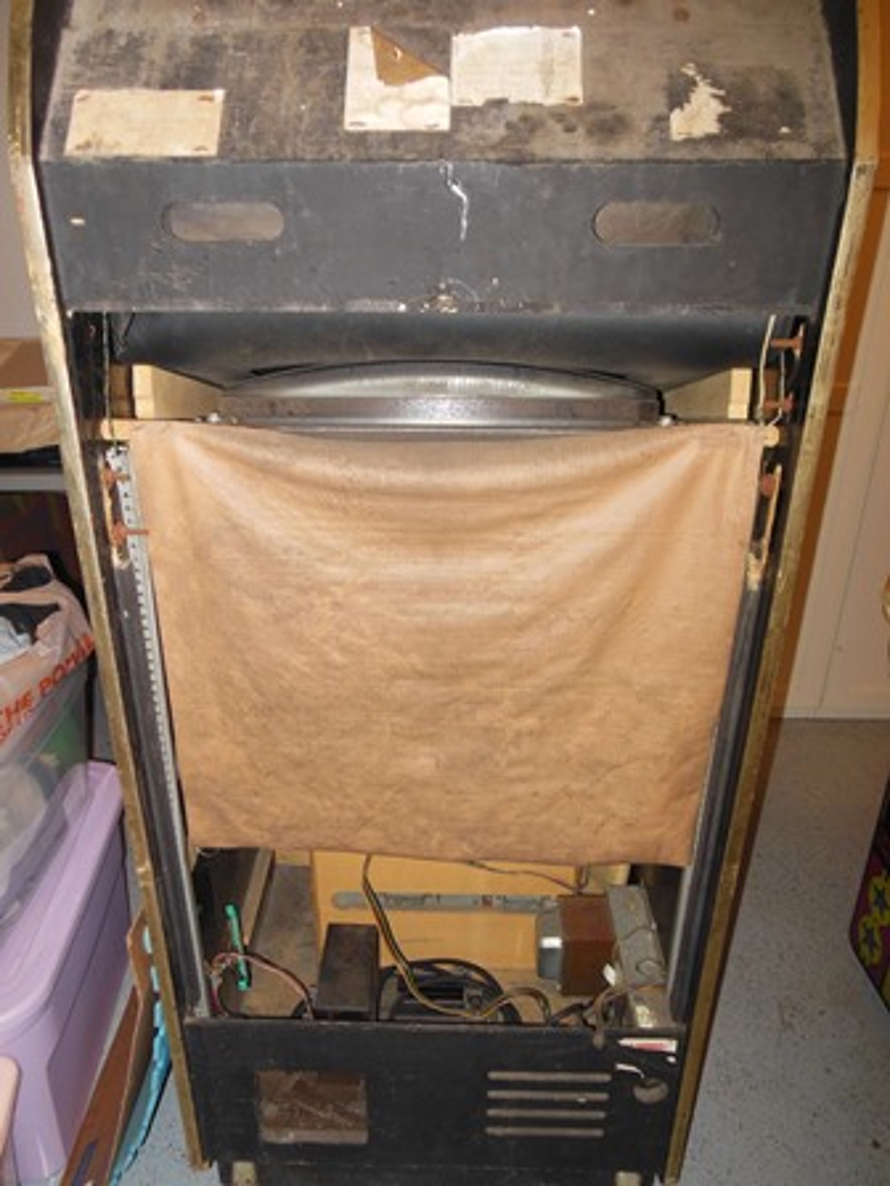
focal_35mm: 25
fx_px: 857
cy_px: 593
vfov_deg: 69.4
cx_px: 445
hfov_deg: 54.9
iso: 200
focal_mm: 4.5
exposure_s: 1/25
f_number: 3.2
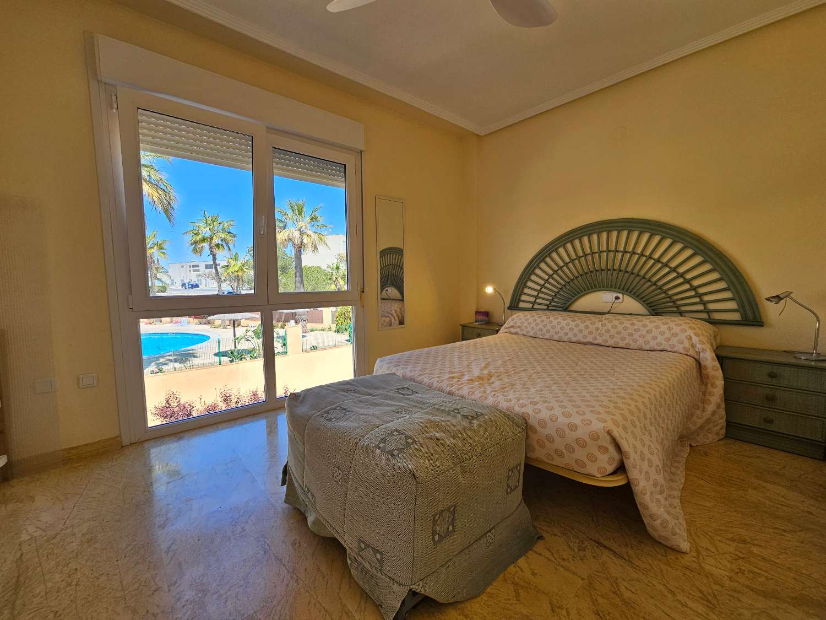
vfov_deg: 89.9
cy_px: 310
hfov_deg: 106.2
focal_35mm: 13
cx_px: 413
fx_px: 310
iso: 50
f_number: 2.2
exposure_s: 1/294
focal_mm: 2.2
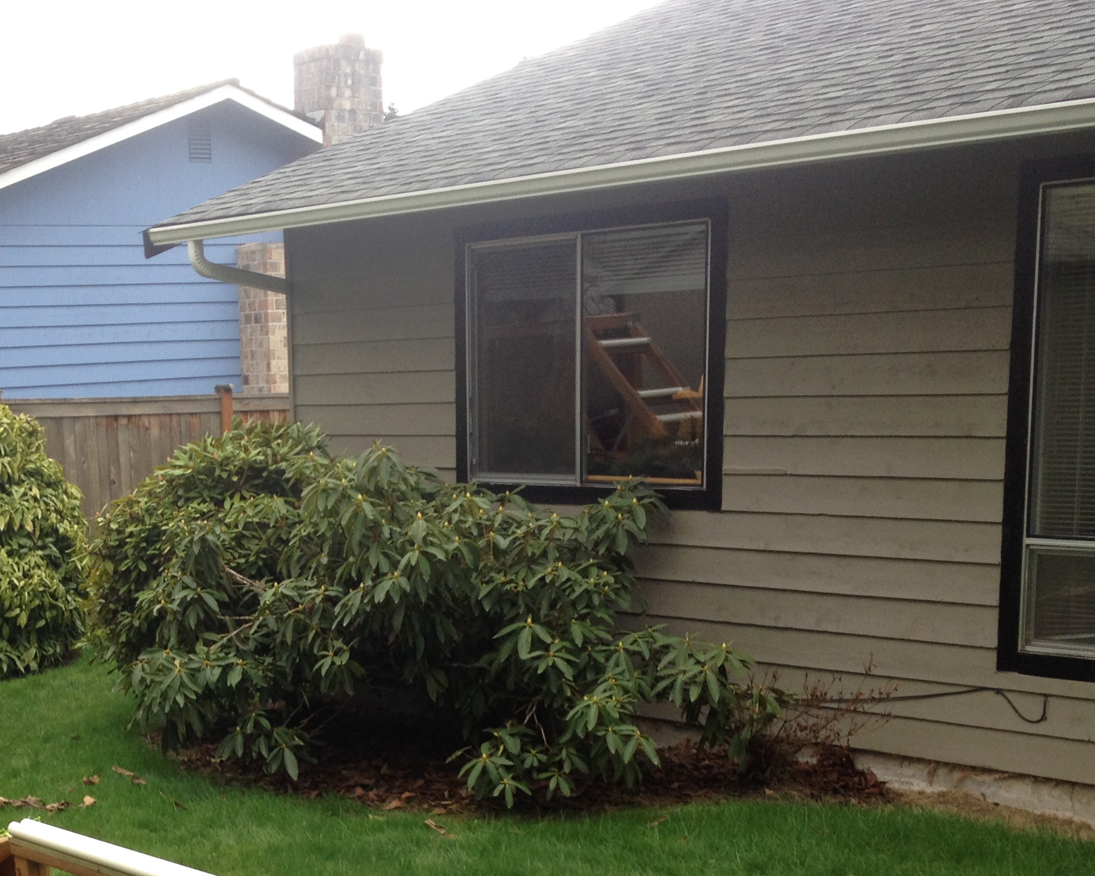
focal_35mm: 62
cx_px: 212
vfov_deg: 24.1
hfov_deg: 29.7
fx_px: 2009
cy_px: 741
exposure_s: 1/150
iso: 50
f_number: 2.4
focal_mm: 4.28
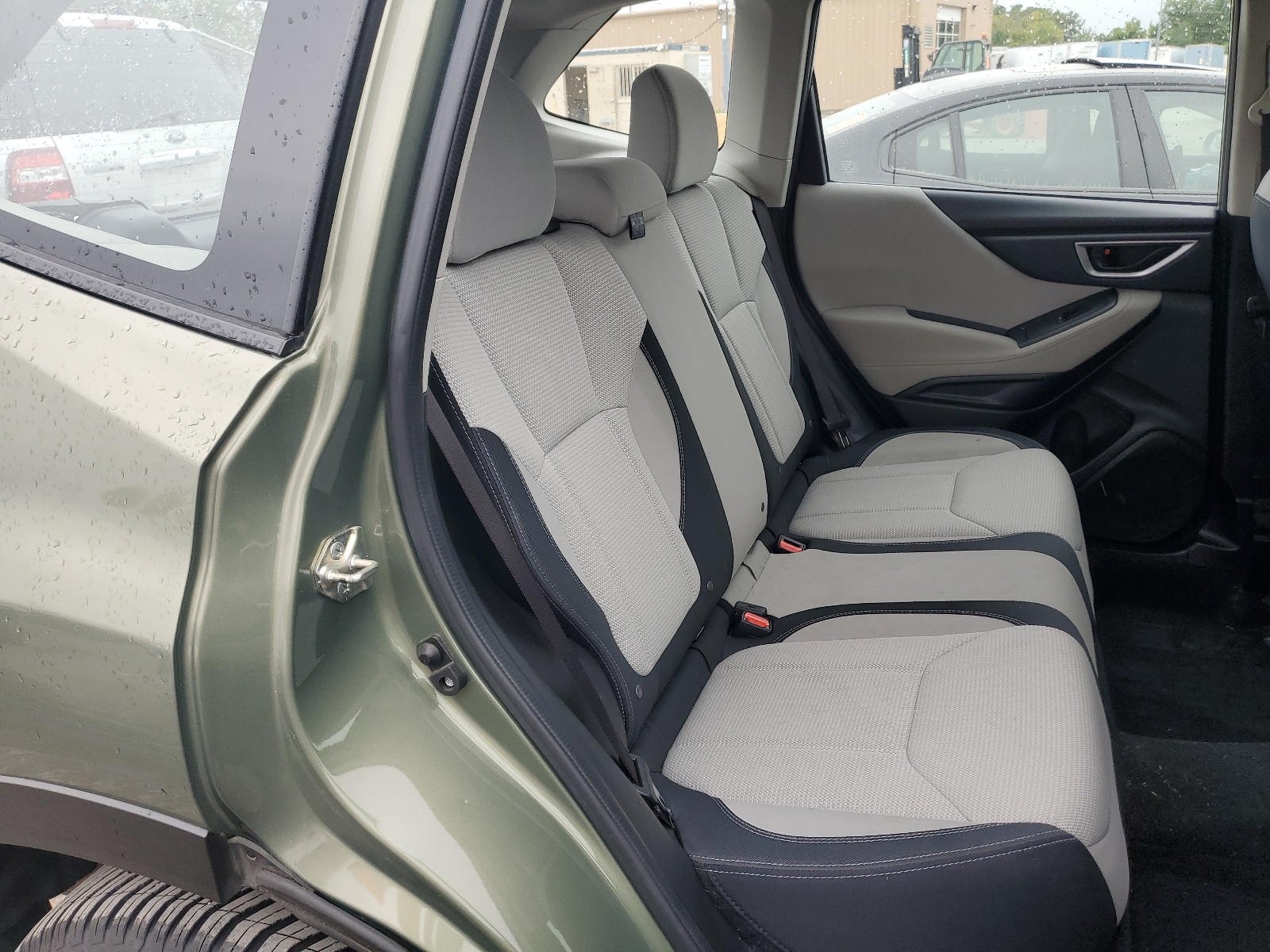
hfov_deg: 67.3
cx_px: 635
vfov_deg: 53.1
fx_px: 954
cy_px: 476
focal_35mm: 26
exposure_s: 1/278
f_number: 1.5
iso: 50
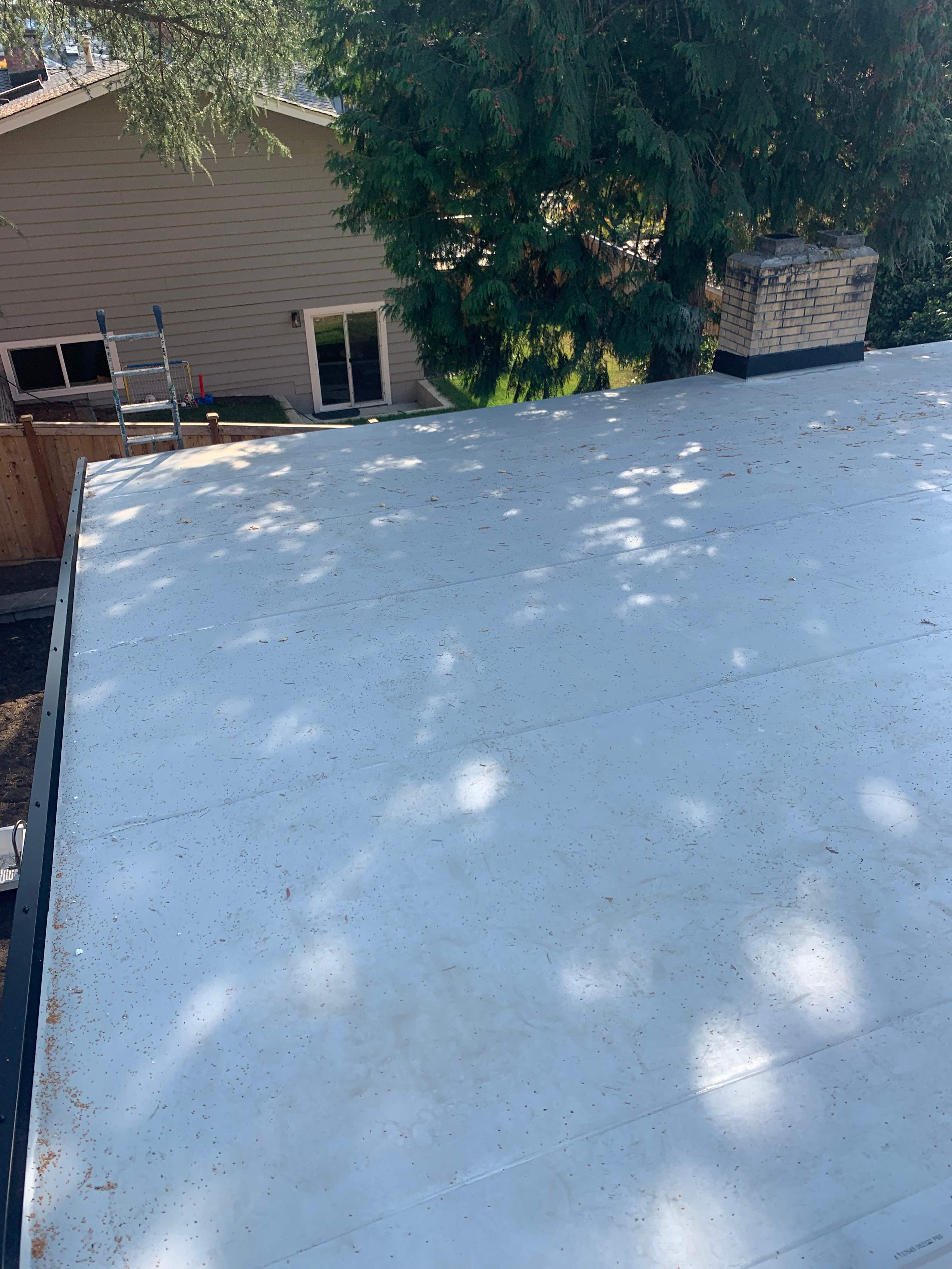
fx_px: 953
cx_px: 476
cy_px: 634
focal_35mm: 26
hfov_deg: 53.1
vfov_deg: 67.3
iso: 25
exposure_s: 1/802
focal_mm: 4.25
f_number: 1.8
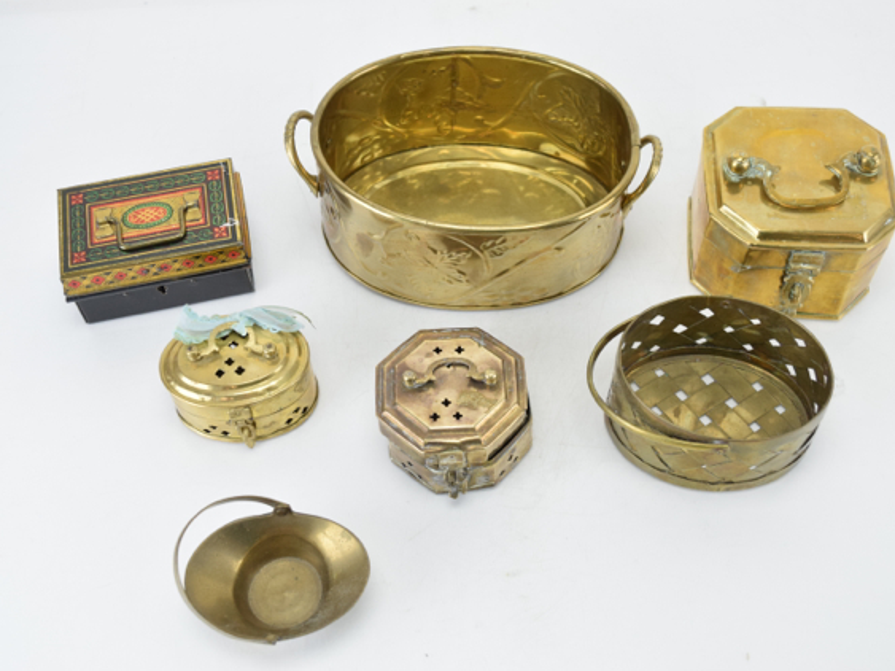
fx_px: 1229
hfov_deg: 40.0
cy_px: 333
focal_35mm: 48
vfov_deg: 30.5
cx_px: 442
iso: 800
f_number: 5.6
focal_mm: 29
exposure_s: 1/125
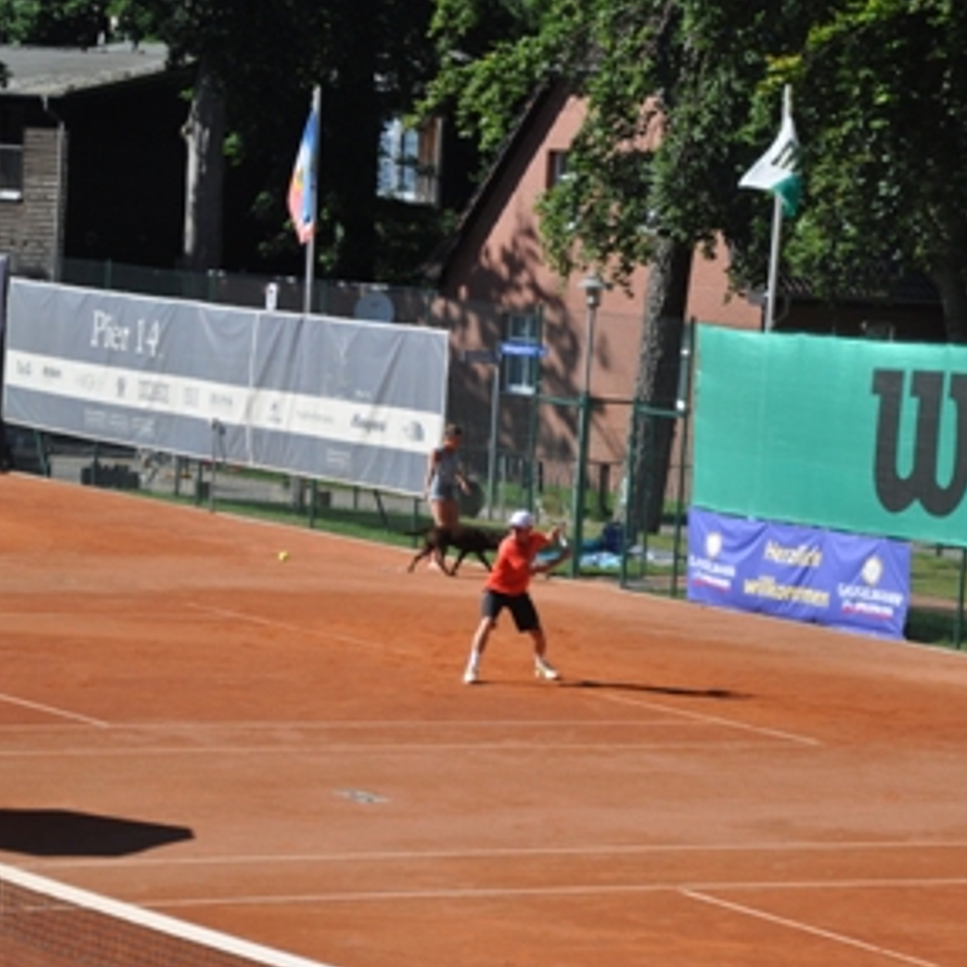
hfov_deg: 12.6
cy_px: 468
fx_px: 4393
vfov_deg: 12.6
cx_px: 505
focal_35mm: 139
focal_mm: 70
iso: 400
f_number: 6.3
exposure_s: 1/1600
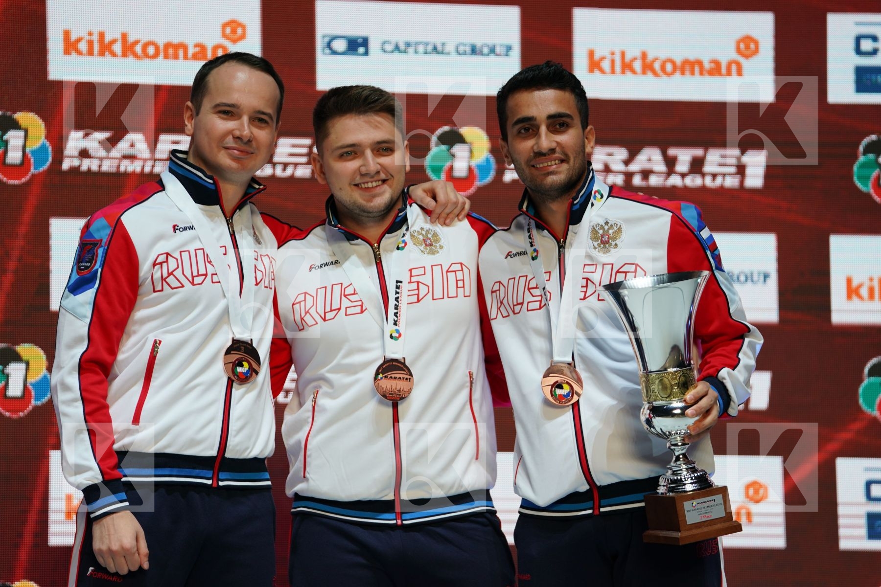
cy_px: 294
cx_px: 440
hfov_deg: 12.8
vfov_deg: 8.5
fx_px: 3940
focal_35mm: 161
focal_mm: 161
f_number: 2.8
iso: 200
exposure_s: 1/250
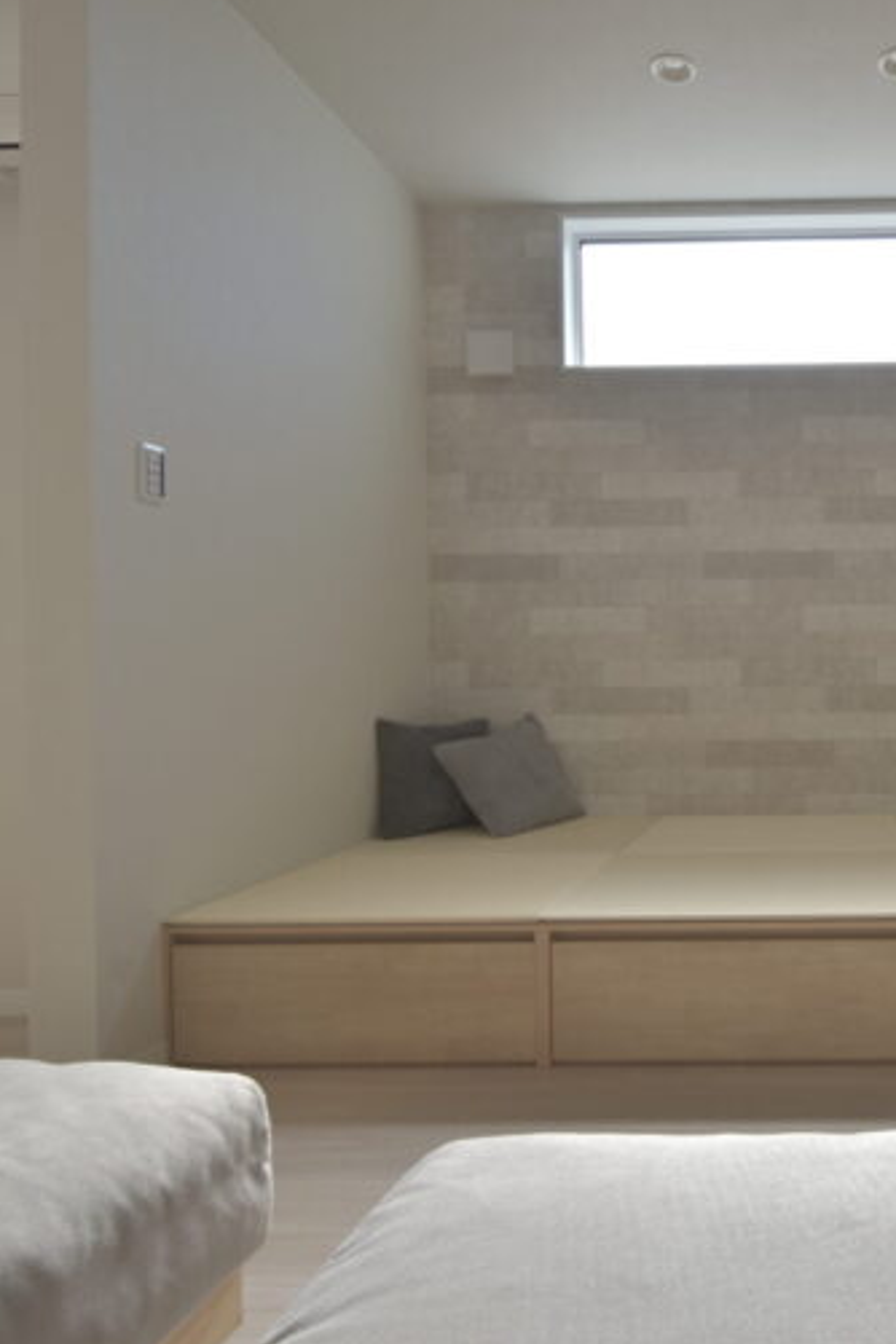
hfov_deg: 47.6
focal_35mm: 23
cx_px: 856
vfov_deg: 76.1
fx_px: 859
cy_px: 665
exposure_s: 1/40
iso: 100
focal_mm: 10
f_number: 8
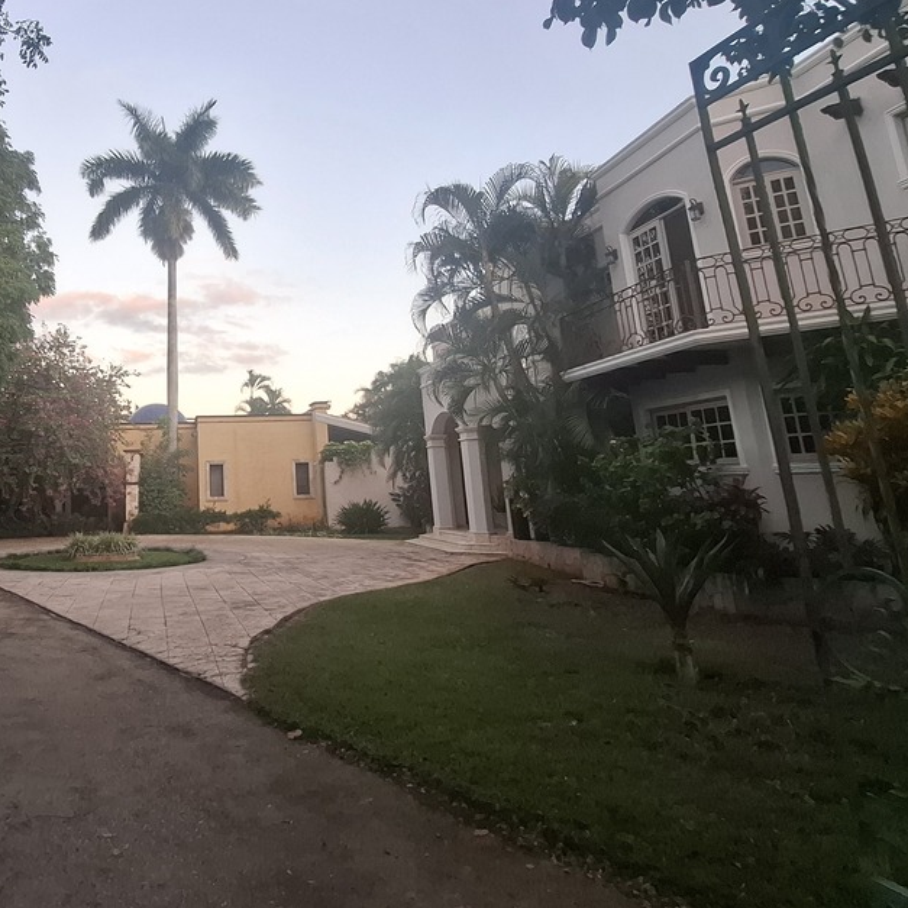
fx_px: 653
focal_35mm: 22
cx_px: 188
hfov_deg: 63.9
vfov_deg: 68.5
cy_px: 336
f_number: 2.2
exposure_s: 1/120
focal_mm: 1.74
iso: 50
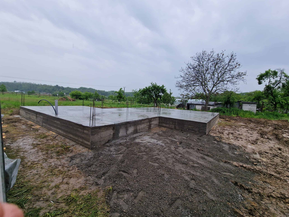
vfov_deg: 89.9
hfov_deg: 106.2
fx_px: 109
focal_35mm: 13
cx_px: 144
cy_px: 108
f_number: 2.2
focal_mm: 2.2
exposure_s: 1/832
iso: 50
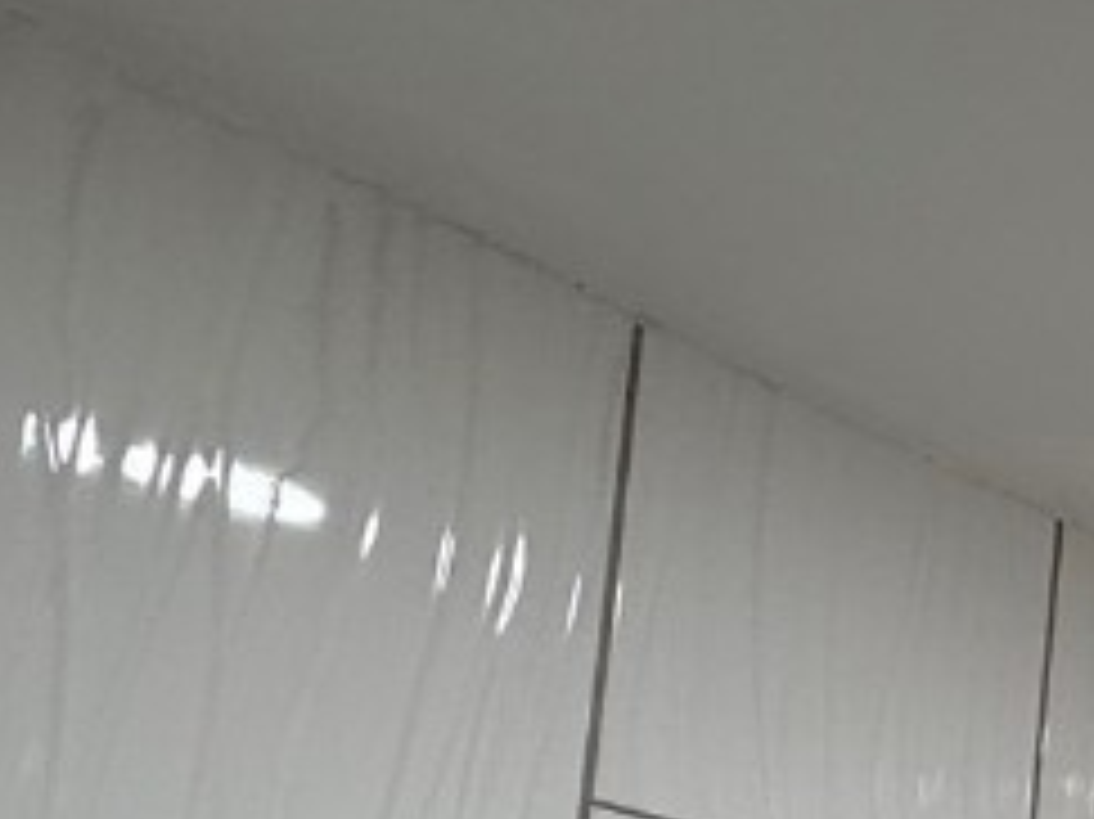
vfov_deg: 21.0
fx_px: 1864
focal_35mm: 59
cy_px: 1228
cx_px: 1940
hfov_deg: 21.7
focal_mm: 2.22
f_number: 2.2
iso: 64
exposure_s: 1/120
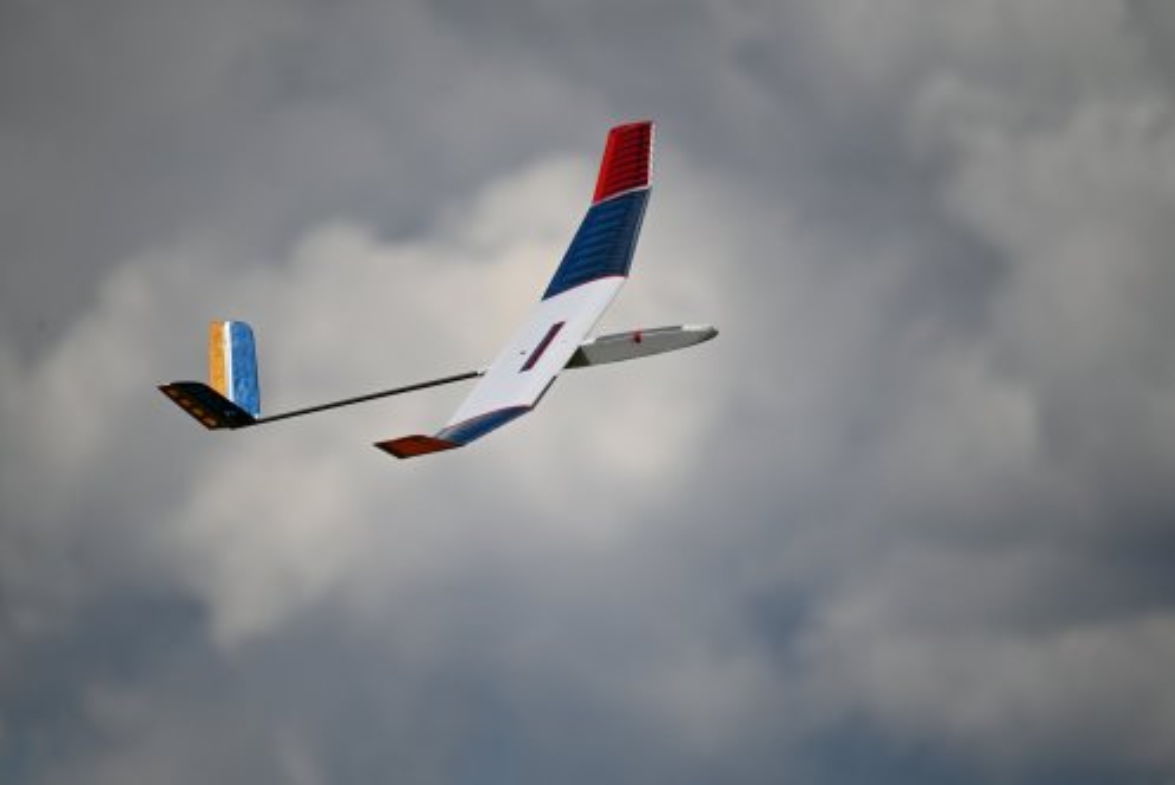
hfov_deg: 5.2
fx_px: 13063
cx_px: 588
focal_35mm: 400
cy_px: 392
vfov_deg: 3.4
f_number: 6.3
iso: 320
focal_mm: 400
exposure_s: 1/5000
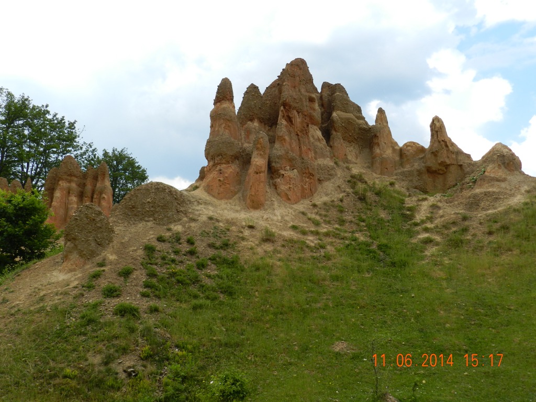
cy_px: 201
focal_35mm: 32
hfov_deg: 56.8
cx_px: 268
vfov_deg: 44.2
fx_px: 495
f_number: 3.7
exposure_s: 1/640
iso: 160
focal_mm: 5.6
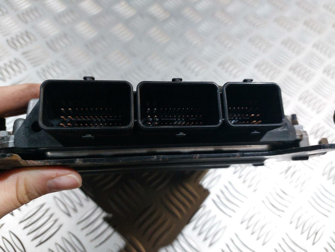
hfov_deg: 69.4
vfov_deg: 54.9
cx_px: 168
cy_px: 126
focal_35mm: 25
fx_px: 242
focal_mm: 5.23
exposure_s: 1/50
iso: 250
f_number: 1.8
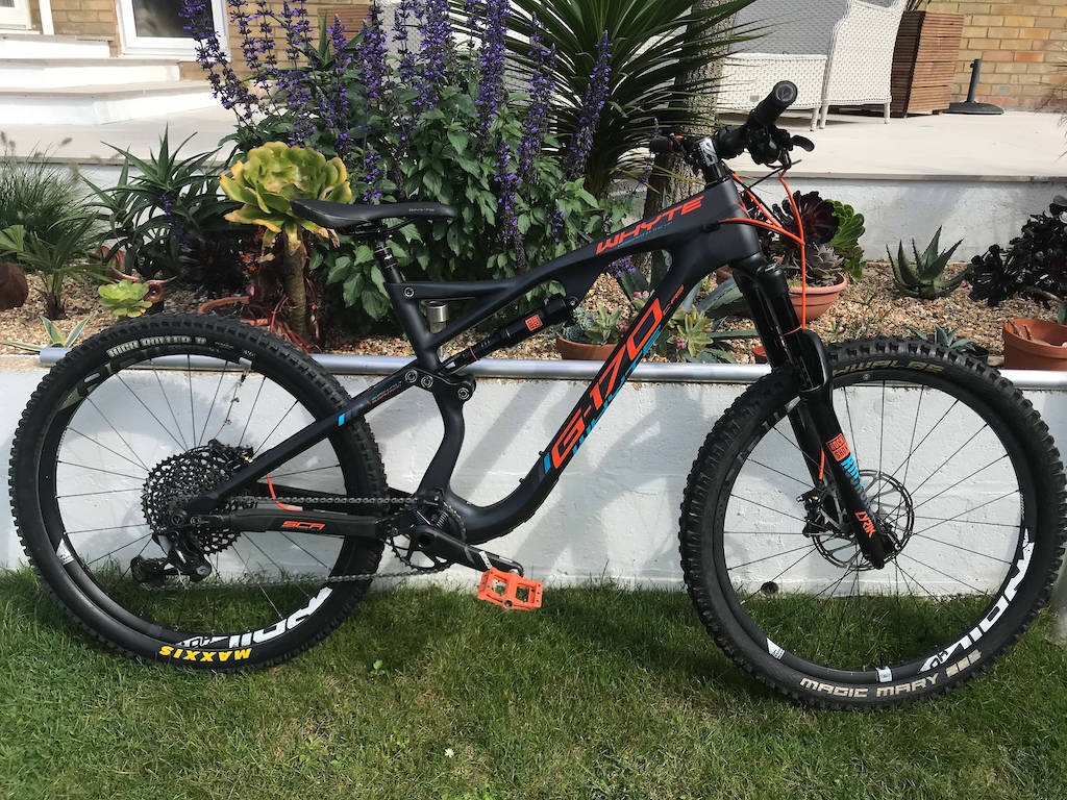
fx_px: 863
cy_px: 400
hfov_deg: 63.4
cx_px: 534
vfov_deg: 49.7
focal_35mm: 28
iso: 20
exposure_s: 1/1429
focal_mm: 3.99
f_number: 1.8
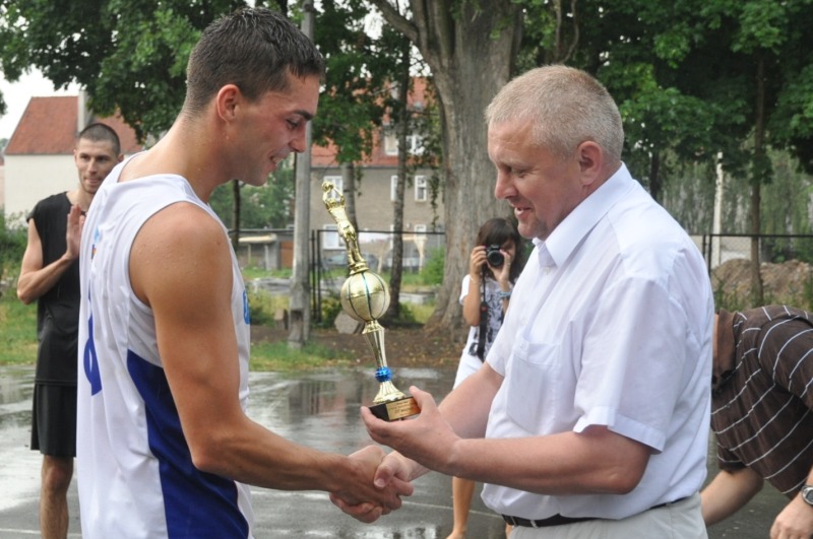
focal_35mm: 46
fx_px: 1049
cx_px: 406
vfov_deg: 28.9
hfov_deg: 42.4
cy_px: 270
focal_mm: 31
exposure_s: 1/200
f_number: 5.6
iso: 800
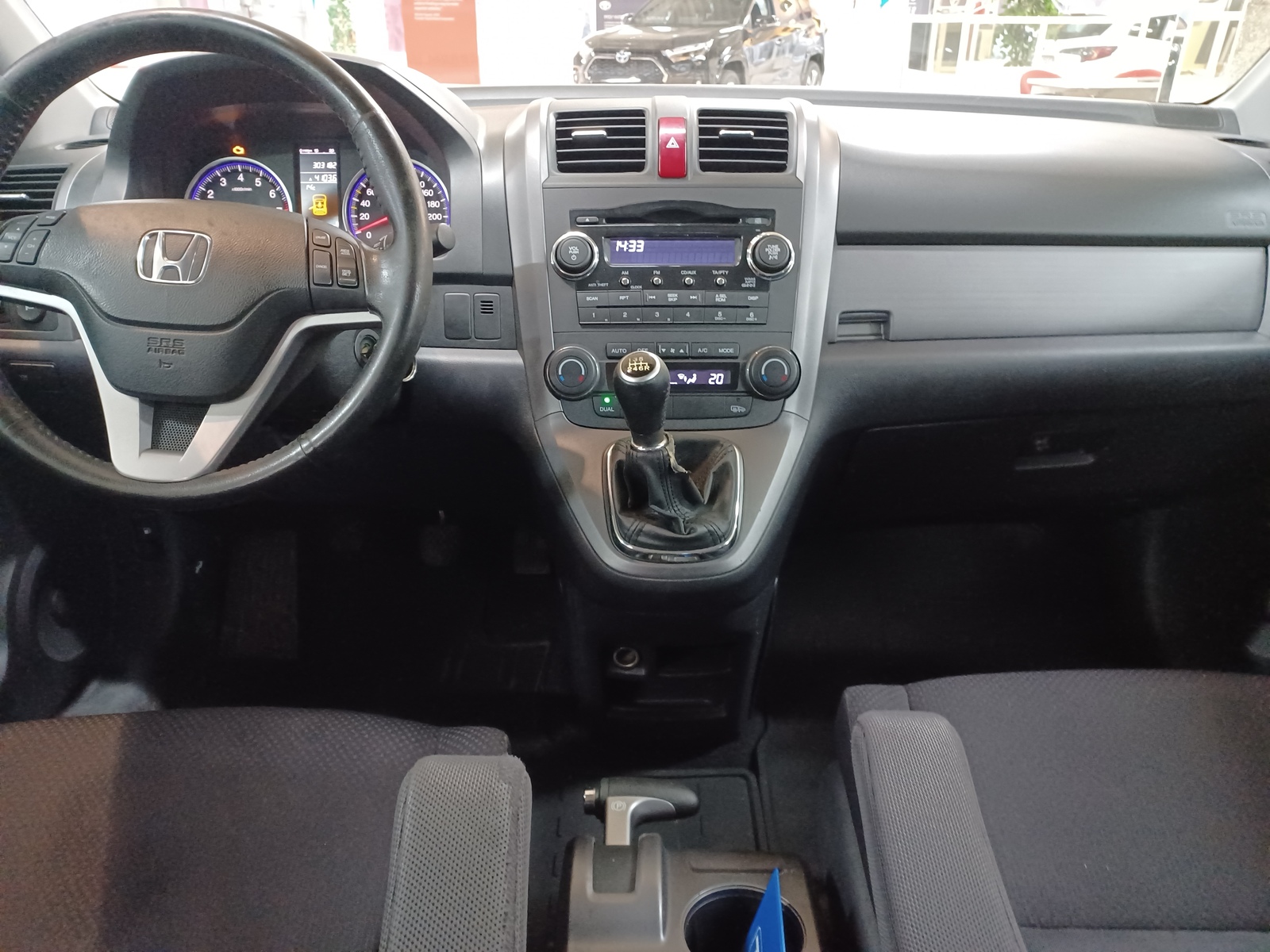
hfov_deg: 69.4
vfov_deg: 54.9
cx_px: 635
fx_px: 917
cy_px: 476
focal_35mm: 25
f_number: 1.8
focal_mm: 4.6
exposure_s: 1/20
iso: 1600
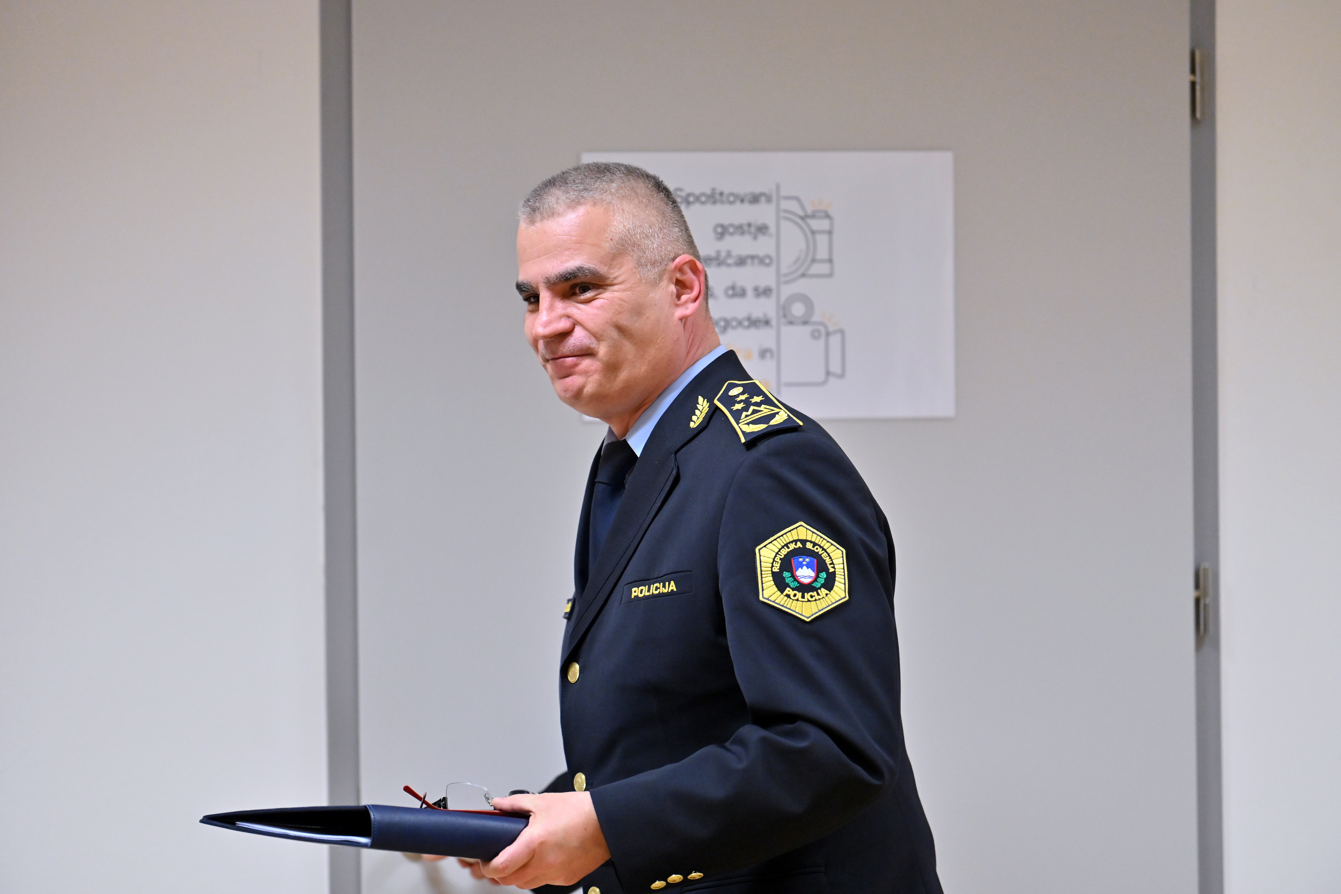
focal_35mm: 190
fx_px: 7077
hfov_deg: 10.8
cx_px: 670
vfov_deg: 7.2
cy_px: 447
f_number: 2.8
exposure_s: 1/400
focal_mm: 190
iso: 1600
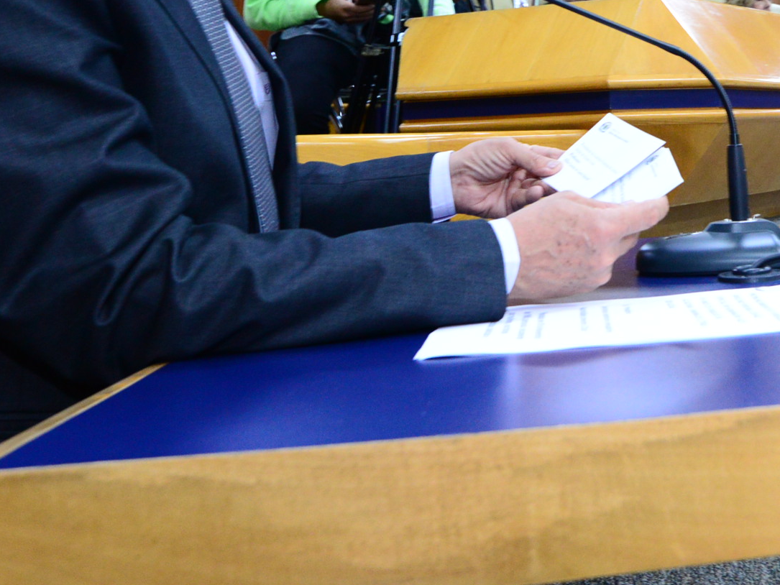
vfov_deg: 27.8
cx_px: 734
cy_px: -51
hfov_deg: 36.6
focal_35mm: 48
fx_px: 1082
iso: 2500
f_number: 5
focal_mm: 18
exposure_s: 1/60
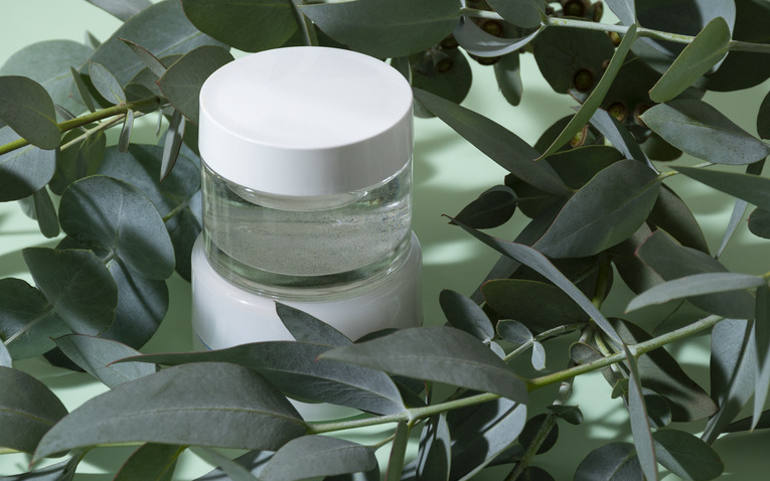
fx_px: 3064
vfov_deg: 9.0
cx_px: 386
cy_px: 238
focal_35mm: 146
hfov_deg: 14.3
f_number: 10
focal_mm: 95
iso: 400
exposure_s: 1/125
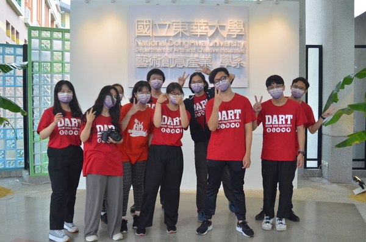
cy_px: 121
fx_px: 365
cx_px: 183
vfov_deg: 36.7
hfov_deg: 53.2
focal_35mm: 36
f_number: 2.8
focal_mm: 24
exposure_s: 1/1500
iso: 1100
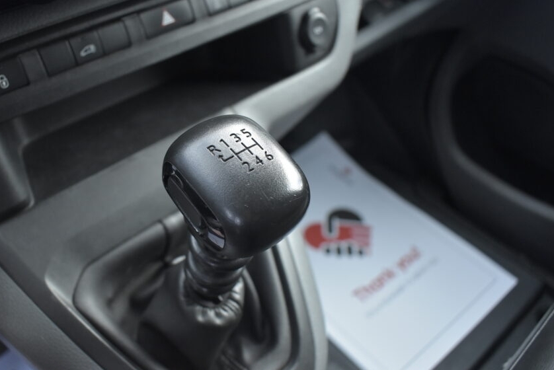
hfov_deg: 56.7
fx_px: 508
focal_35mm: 33
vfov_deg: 40.0
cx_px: 218
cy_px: 194
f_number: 3.5
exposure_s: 1/500
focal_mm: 18
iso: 1600
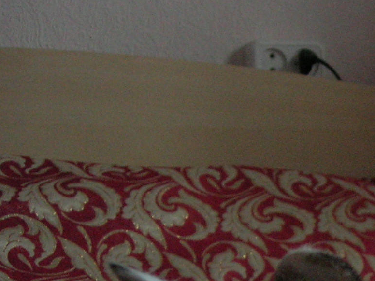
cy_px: 426
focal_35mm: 127
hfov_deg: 14.2
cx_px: 608
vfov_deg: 11.2
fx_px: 1376
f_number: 2.8
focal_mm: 7.8
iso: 200
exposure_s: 1/60
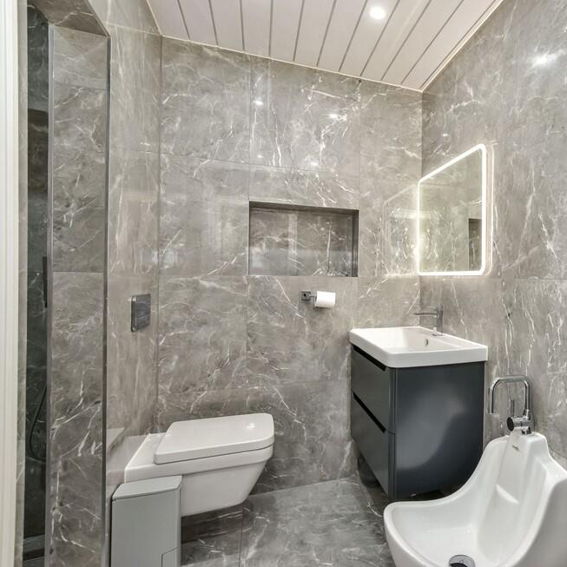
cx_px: 430
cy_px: 281
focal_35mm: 20
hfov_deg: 69.5
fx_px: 371
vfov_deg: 74.8
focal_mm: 10
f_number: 8
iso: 640
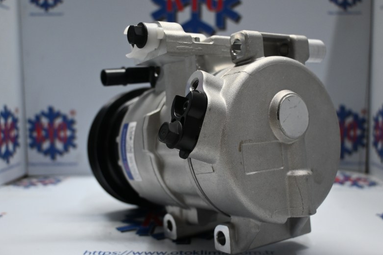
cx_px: 196
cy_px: 129
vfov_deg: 34.6
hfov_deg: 50.1
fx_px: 410
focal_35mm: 39
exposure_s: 1/125
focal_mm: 25
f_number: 4.2
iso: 1000
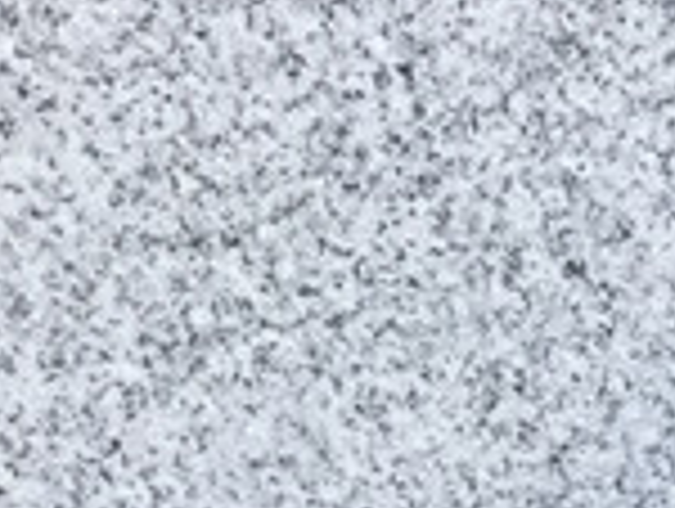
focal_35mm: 186
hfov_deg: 9.0
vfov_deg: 7.3
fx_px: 3633
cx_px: 1858
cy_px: 1391
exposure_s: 1/127
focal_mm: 3.3
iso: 25
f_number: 2.4
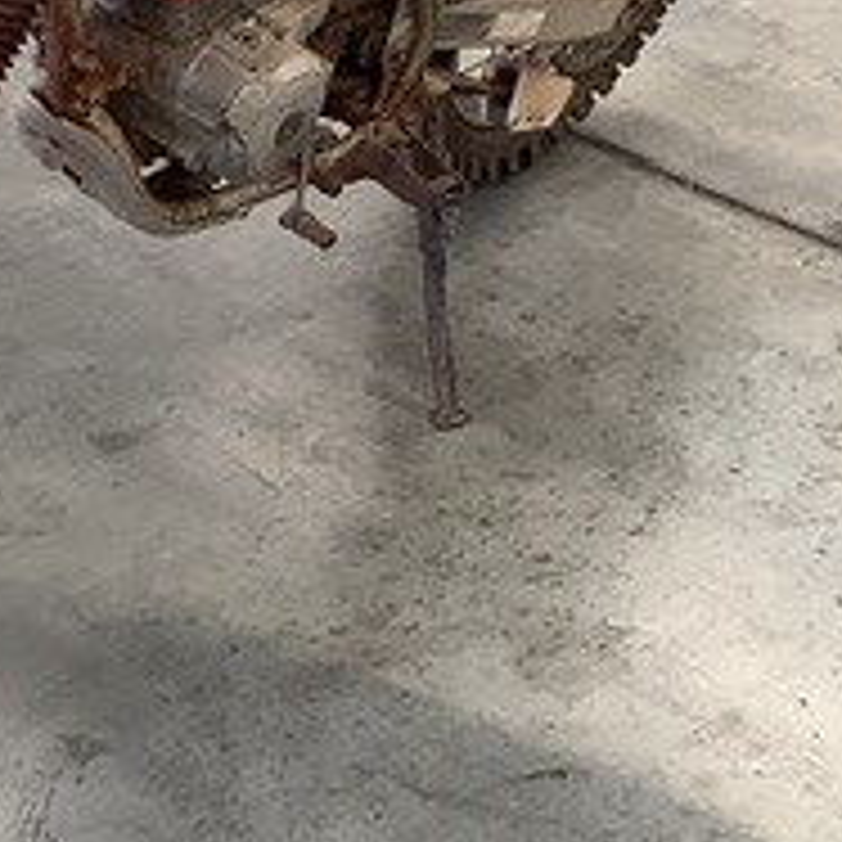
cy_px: 131
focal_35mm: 94
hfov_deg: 18.3
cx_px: 144
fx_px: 2587
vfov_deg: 18.3
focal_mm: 3.3
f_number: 2.4
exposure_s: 1/50
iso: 80
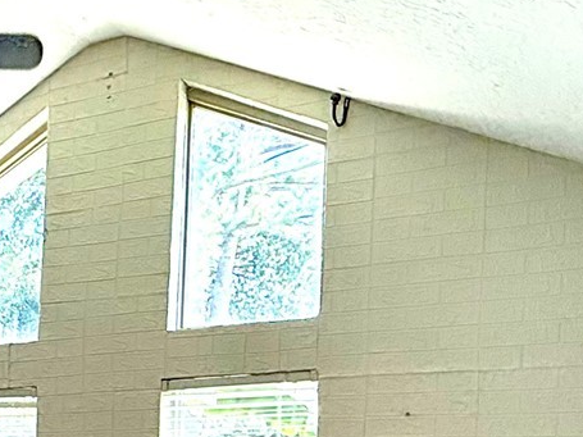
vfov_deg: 21.7
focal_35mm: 63
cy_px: 516
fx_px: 1061
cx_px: -178
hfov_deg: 26.1
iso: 80
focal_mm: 2.22
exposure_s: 1/120
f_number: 2.2
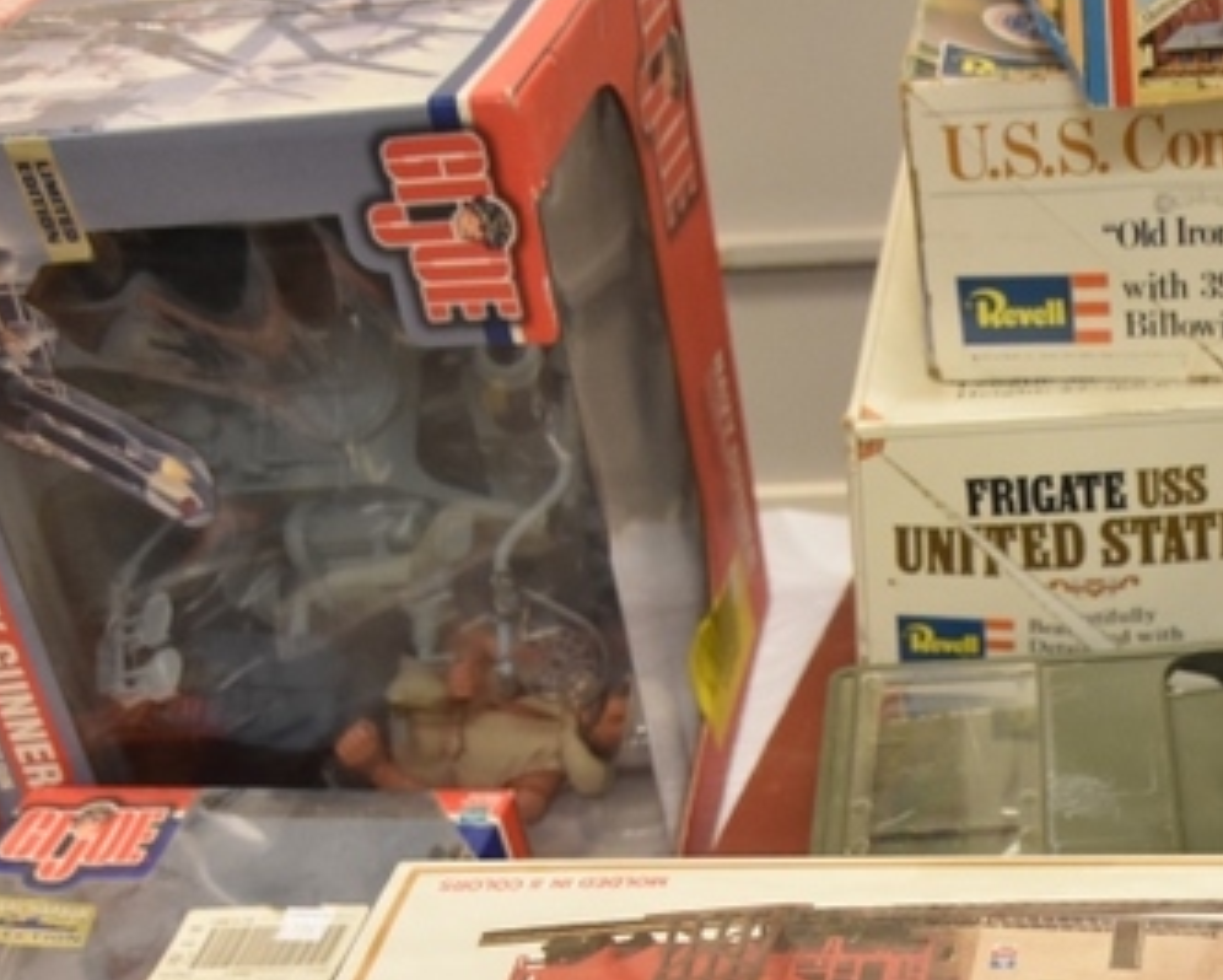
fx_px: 2137
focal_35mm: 59
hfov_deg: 30.4
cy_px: 903
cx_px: 1124
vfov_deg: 25.0
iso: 1800
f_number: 4
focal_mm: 16
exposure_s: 1/60
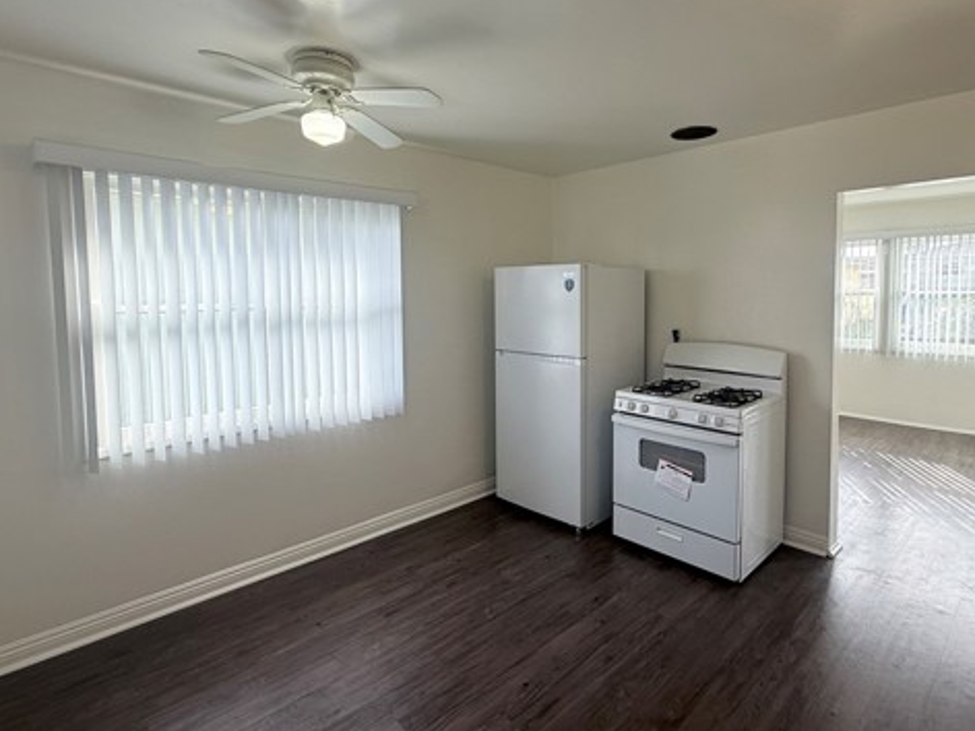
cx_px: 529
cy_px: 320
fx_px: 535
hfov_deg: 84.5
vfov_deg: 68.4
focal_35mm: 19
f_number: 2.2
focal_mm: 2.22
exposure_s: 1/120
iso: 50
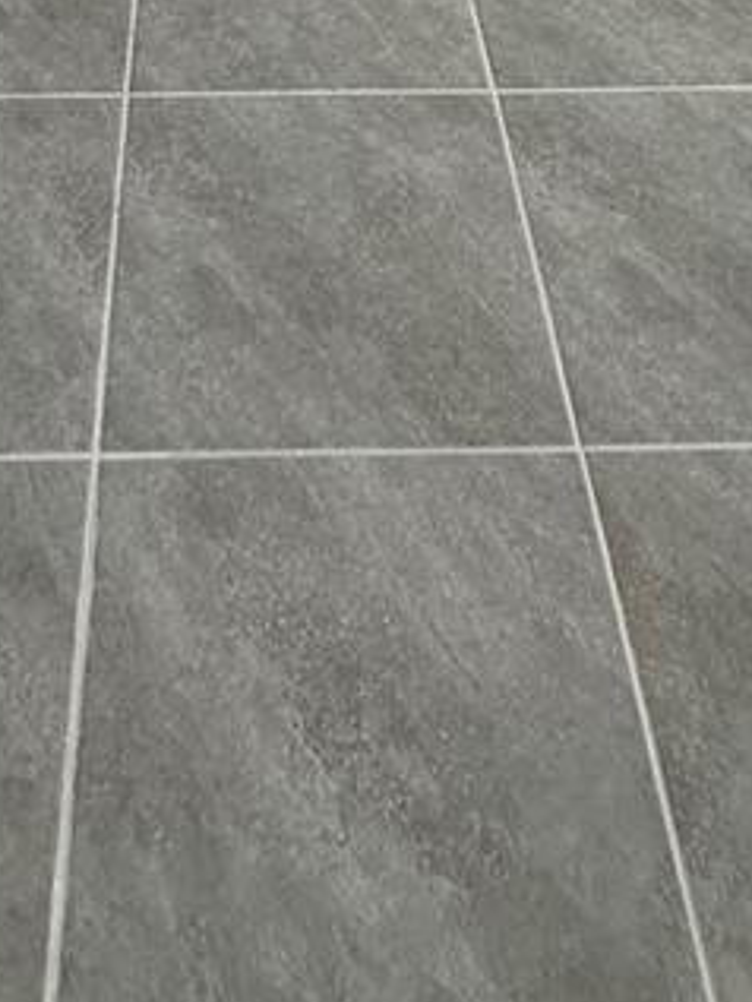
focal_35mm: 53
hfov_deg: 27.4
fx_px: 1534
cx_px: 262
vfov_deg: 21.1
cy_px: -869
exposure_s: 1/120
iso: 80
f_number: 2.2
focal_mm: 2.22
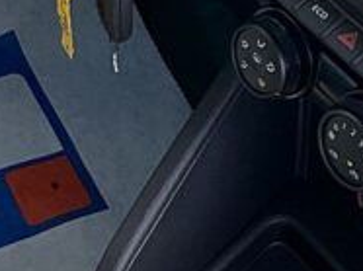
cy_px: -246
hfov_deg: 15.8
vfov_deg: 10.9
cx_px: 144
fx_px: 1309
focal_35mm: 125
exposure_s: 1/122
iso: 25
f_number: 1.8
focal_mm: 3
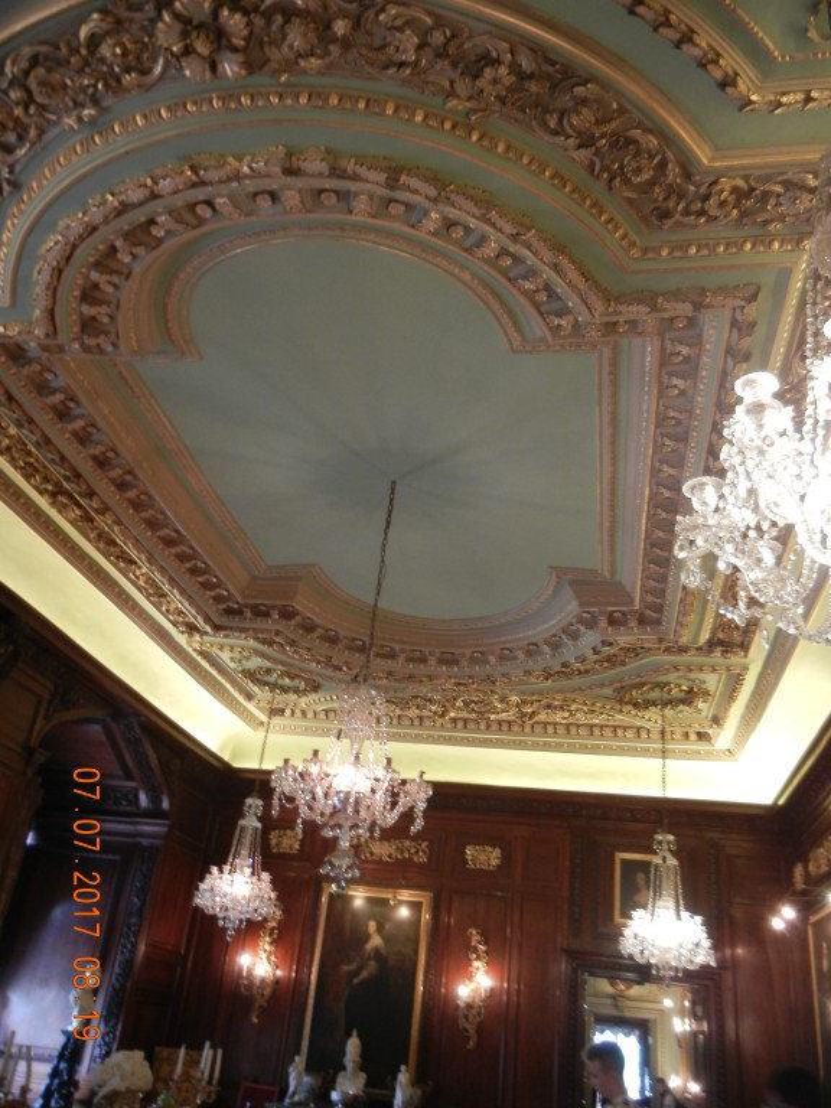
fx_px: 960
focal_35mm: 30
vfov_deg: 60.0
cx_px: 416
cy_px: 554
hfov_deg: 46.8
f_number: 3.5
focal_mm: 5.4
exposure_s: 1/6
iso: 400
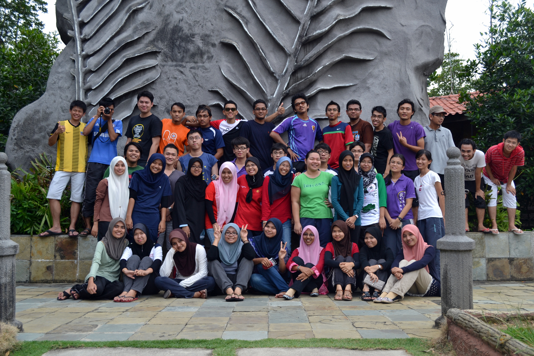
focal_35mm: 36
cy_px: 178
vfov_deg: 36.9
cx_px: 267
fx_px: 534
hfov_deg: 53.1
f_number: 5.6
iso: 160
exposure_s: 1/125
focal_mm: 24
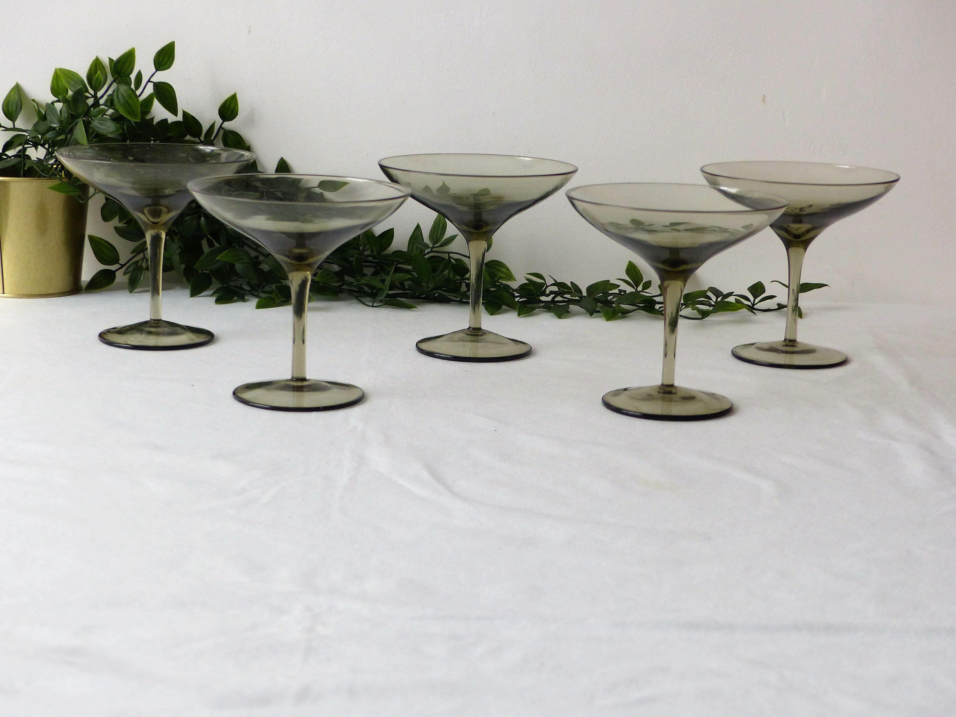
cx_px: 478
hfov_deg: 29.0
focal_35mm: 67
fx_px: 1850
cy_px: 358
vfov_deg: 21.9
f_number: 2.8
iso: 200
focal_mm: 11.4
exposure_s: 1/60
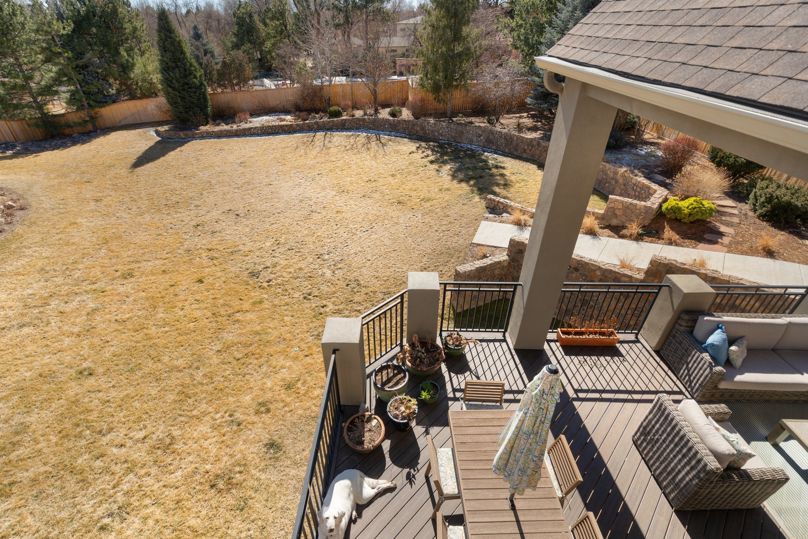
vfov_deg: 73.7
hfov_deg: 96.7
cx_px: 404
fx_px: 359
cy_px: 270
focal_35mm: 16
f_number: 6.7
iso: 100
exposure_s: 1/45
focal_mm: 16
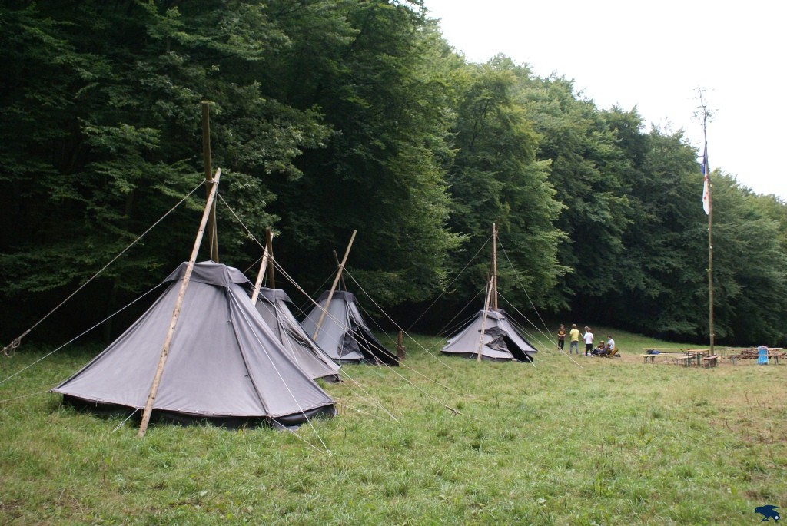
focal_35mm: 36
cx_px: 394
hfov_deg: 53.1
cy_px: 263
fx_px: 788
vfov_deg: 37.0
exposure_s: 1/1250
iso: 400
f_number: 4.5
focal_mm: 24
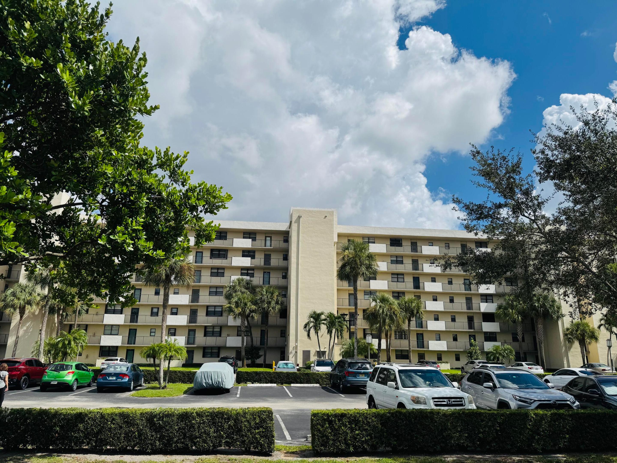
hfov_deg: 71.6
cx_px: 308
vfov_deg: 56.8
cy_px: 232
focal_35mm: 24
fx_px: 428
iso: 80
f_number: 1.78
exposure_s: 1/10417
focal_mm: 6.76
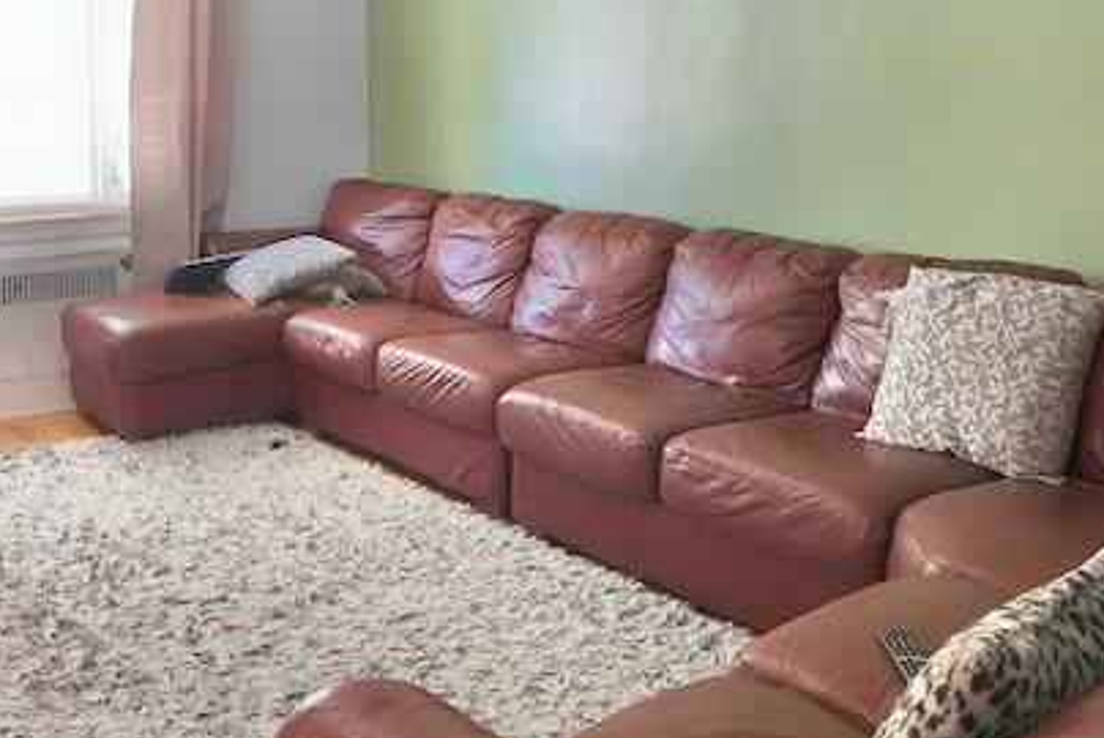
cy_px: 241
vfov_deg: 34.7
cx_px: 295
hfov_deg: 48.9
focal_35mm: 38
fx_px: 1166
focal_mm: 12
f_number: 4
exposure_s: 1/80
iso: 4000
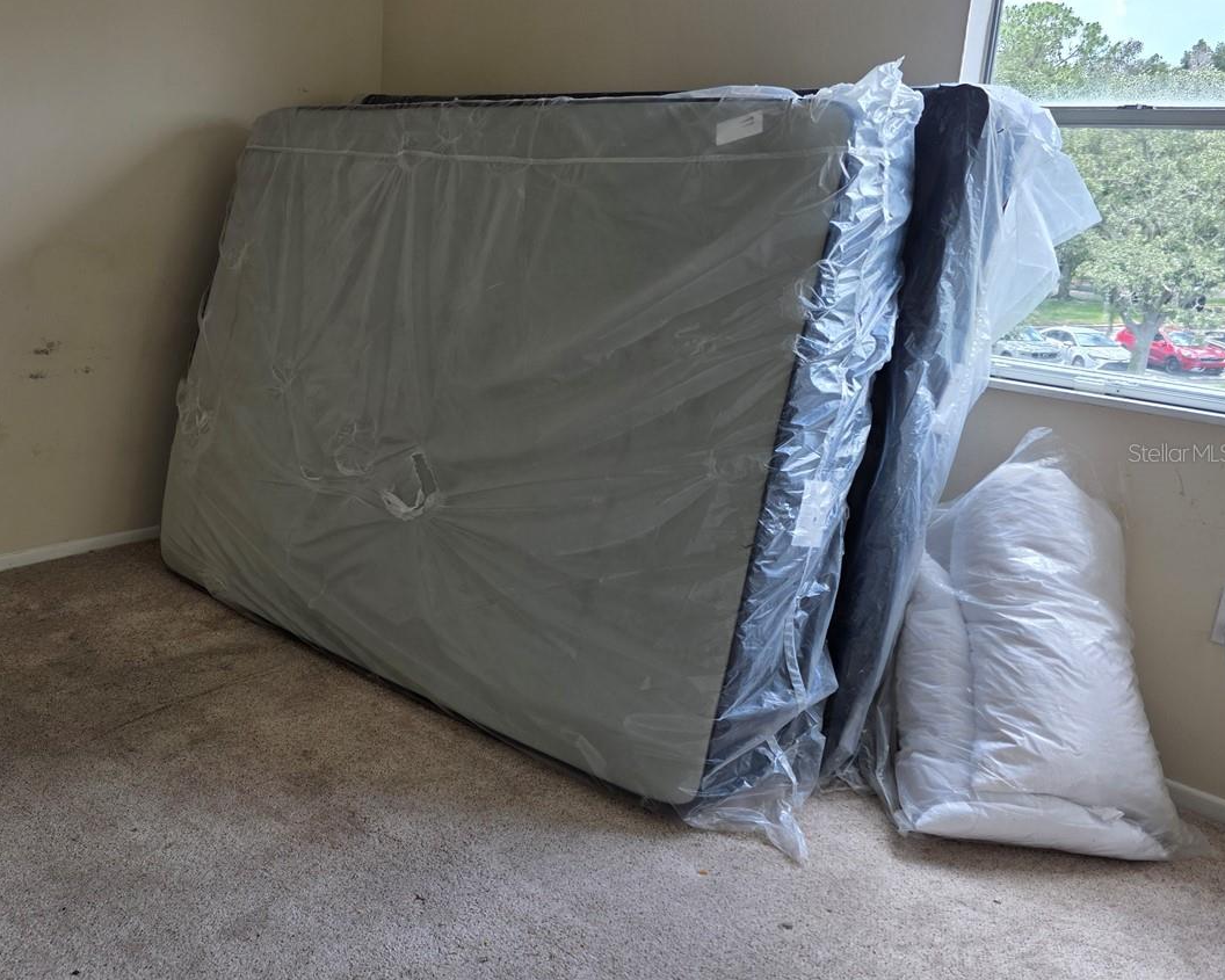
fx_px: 1233
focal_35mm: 34
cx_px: 310
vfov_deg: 43.3
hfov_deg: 50.7
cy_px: 452
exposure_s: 1/180
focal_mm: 6.3
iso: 64
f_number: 1.7
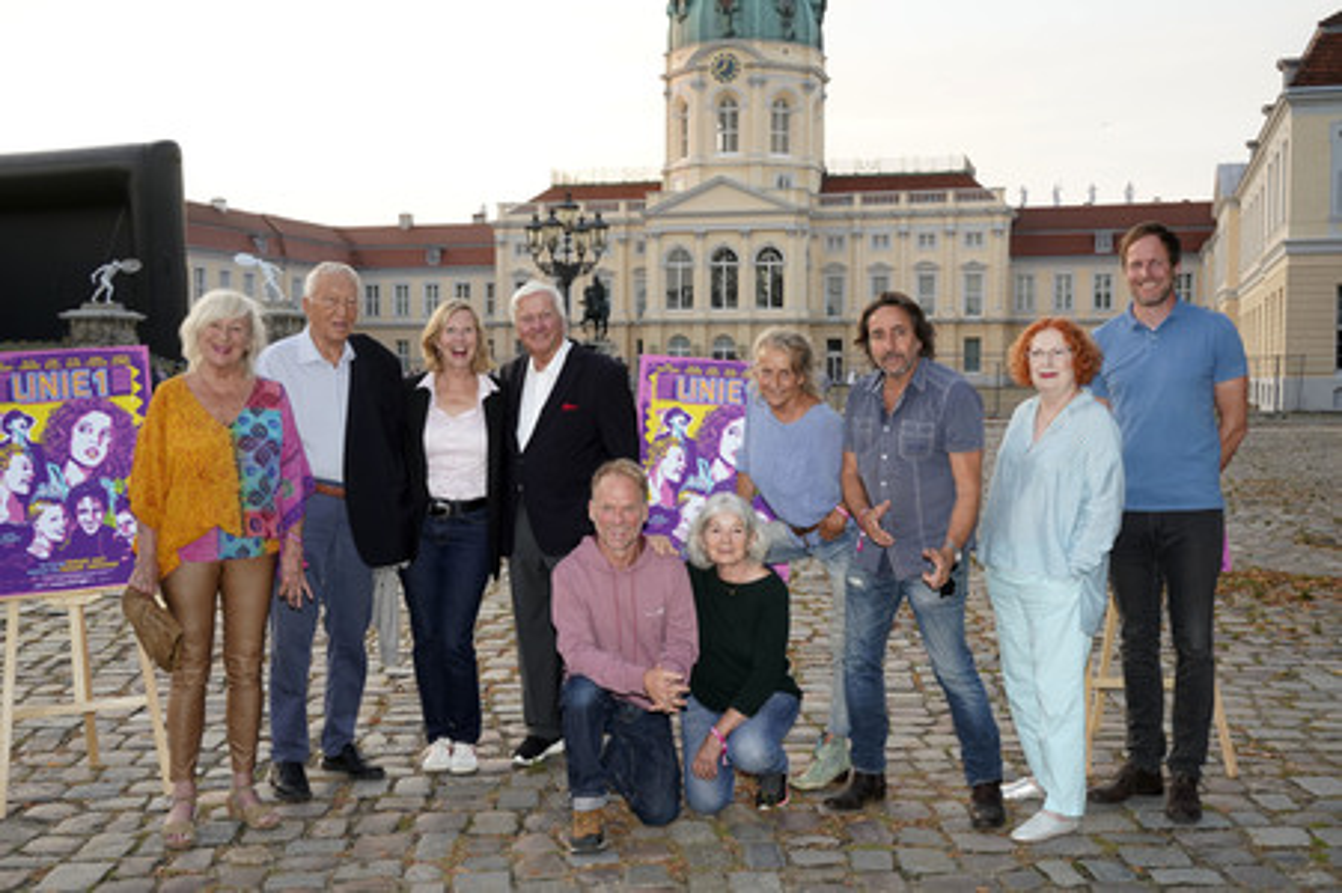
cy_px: 446
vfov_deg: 35.0
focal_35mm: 38
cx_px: 671
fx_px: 1415
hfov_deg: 50.7
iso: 640
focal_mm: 38
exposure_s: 1/100
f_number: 7.1
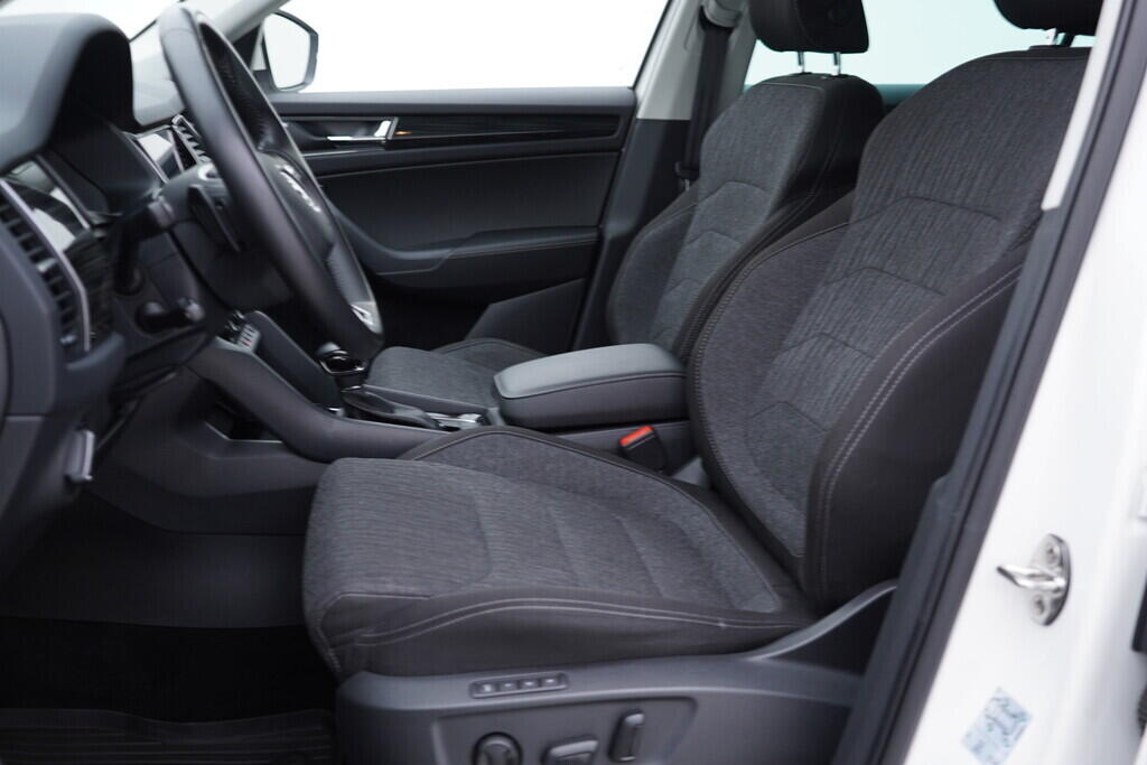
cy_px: 382
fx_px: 1147
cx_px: 574
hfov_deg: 53.1
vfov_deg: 36.9
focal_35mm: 36
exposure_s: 1/40
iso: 125
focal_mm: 24
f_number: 2.8
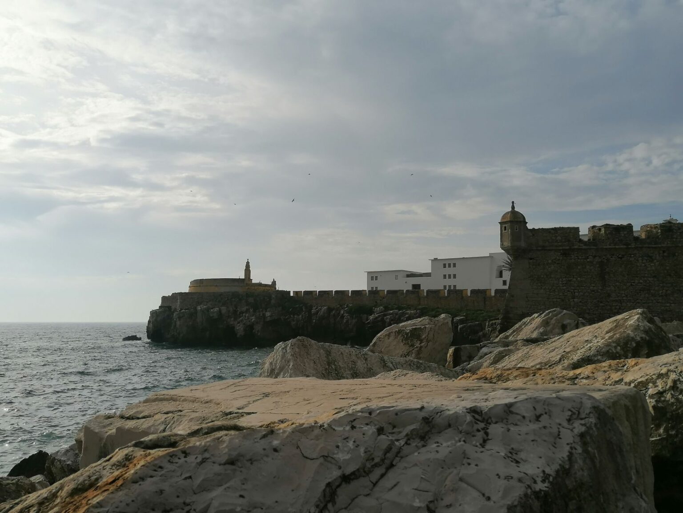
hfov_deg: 54.0
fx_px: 671
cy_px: 256
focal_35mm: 34
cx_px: 342
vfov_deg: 41.8
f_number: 1.8
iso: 50
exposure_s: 1/3861
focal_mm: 4.75
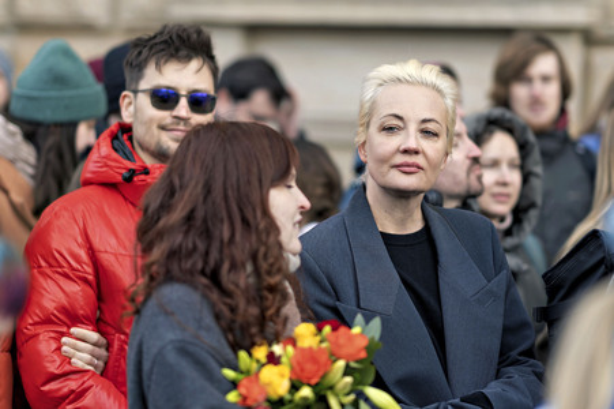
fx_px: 2164
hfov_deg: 16.1
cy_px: 204
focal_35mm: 127
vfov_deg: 10.8
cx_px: 307
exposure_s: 1/500
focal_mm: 85
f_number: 1.4
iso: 100
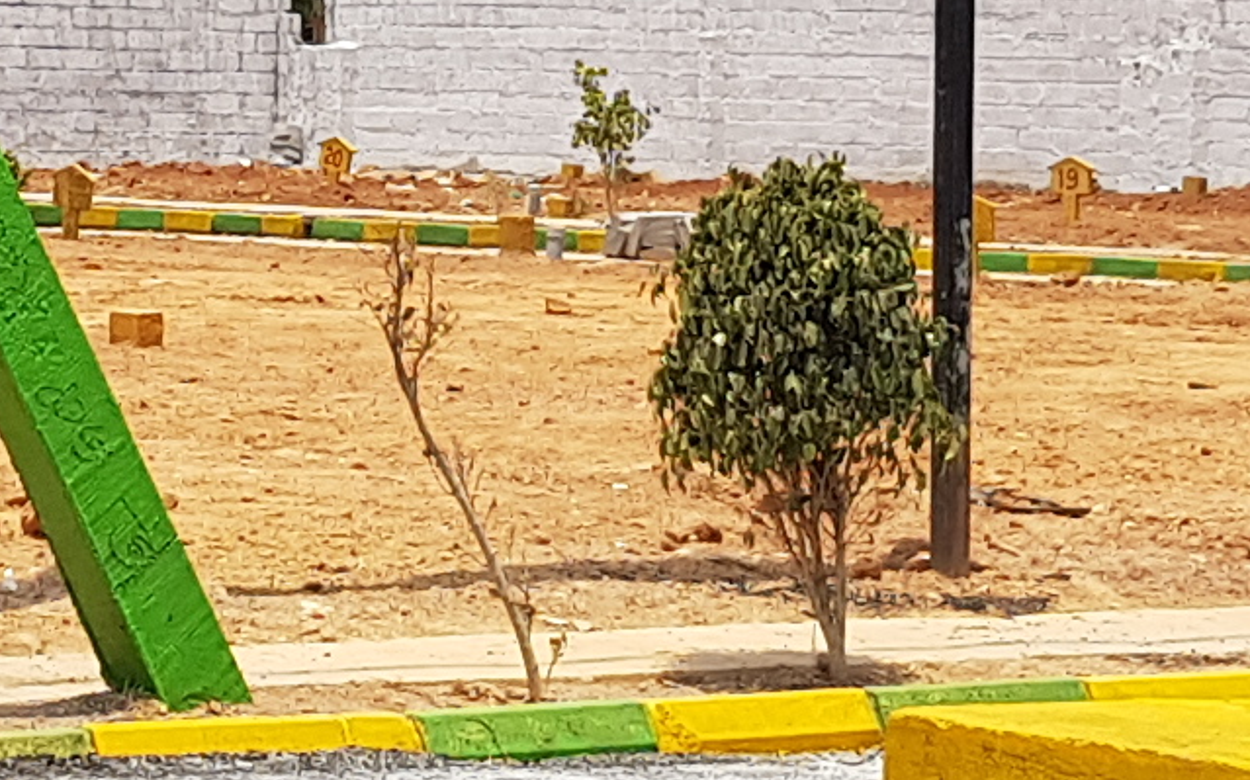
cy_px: -82
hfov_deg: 12.0
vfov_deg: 7.5
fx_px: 5926
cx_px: 123
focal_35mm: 174
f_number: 1.7
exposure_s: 1/2504
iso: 40
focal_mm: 4.2
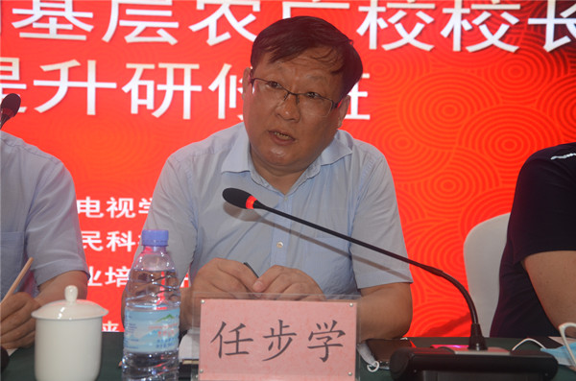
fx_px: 766
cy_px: 190
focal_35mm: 48
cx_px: 288
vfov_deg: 27.9
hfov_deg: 41.2
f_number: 4.2
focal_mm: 32
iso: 800
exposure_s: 1/60
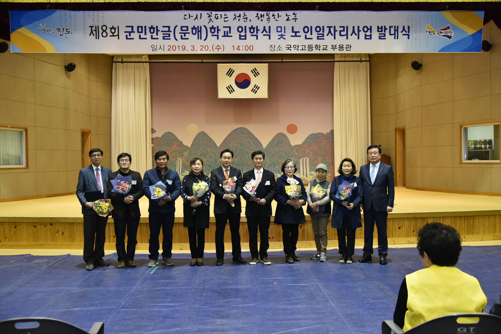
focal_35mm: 31
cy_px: 167
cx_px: 250
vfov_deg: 42.3
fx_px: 431
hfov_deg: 60.3
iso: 1600
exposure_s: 1/100
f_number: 4
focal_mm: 31
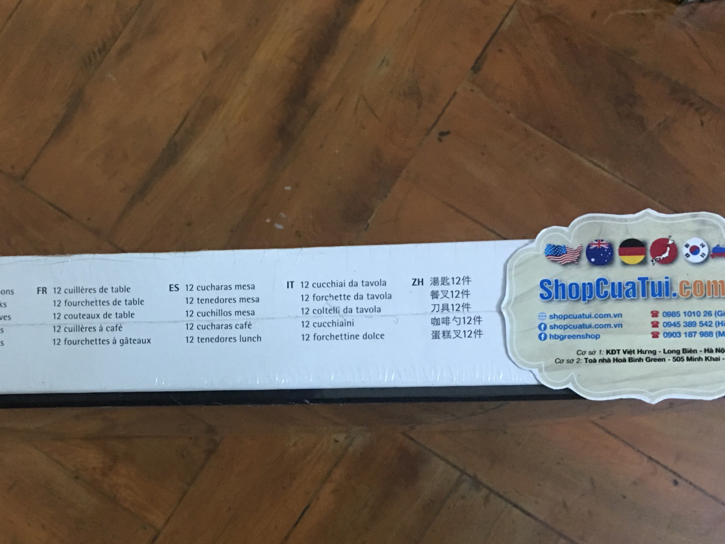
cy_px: 394
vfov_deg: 33.1
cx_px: 227
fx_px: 901
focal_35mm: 43
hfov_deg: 43.1
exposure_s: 1/8
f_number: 2.2
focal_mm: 4.15
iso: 100
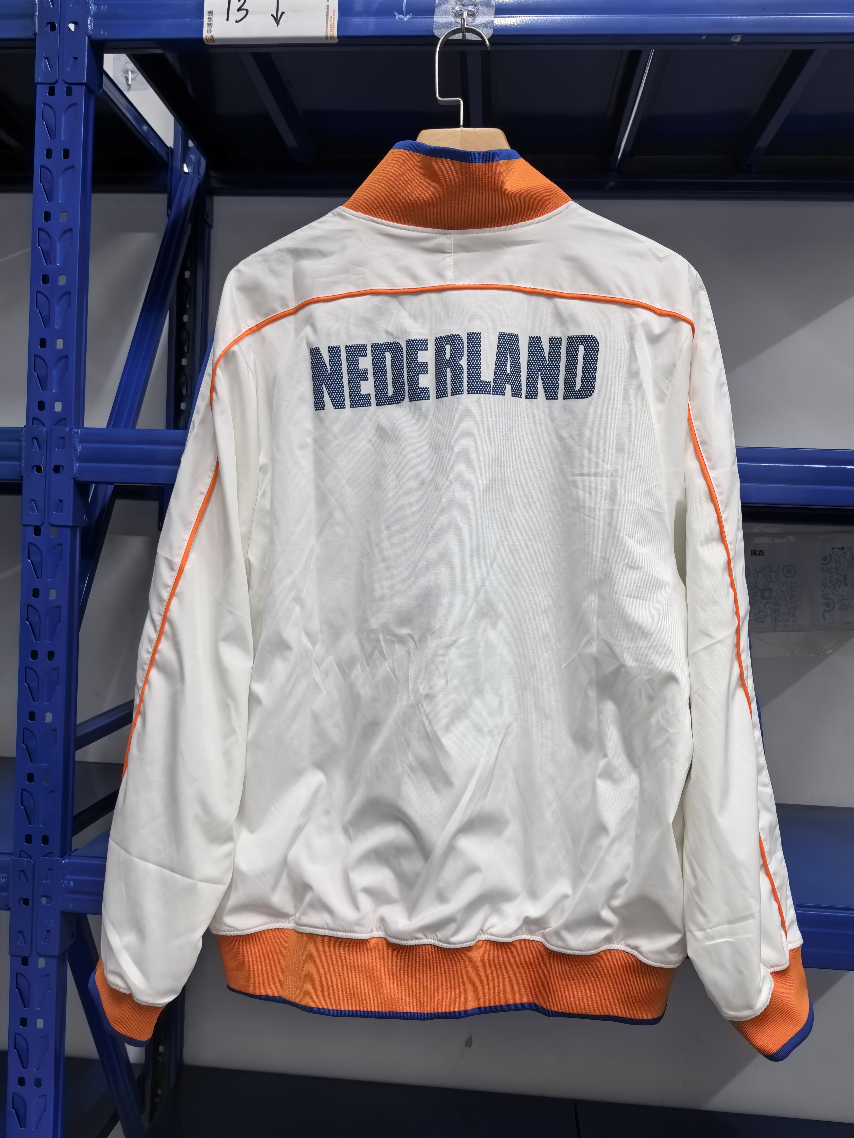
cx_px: 427
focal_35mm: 27
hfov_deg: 51.4
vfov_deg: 65.3
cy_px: 569
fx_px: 888
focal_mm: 6.98
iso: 320
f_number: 2
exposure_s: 1/33.3
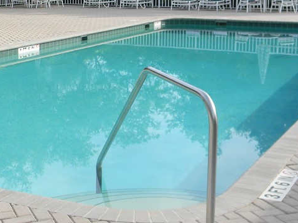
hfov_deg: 25.1
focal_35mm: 77
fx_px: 663
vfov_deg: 19.1
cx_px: 77
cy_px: 74
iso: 80
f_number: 3.7
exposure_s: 1/313
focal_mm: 6.4
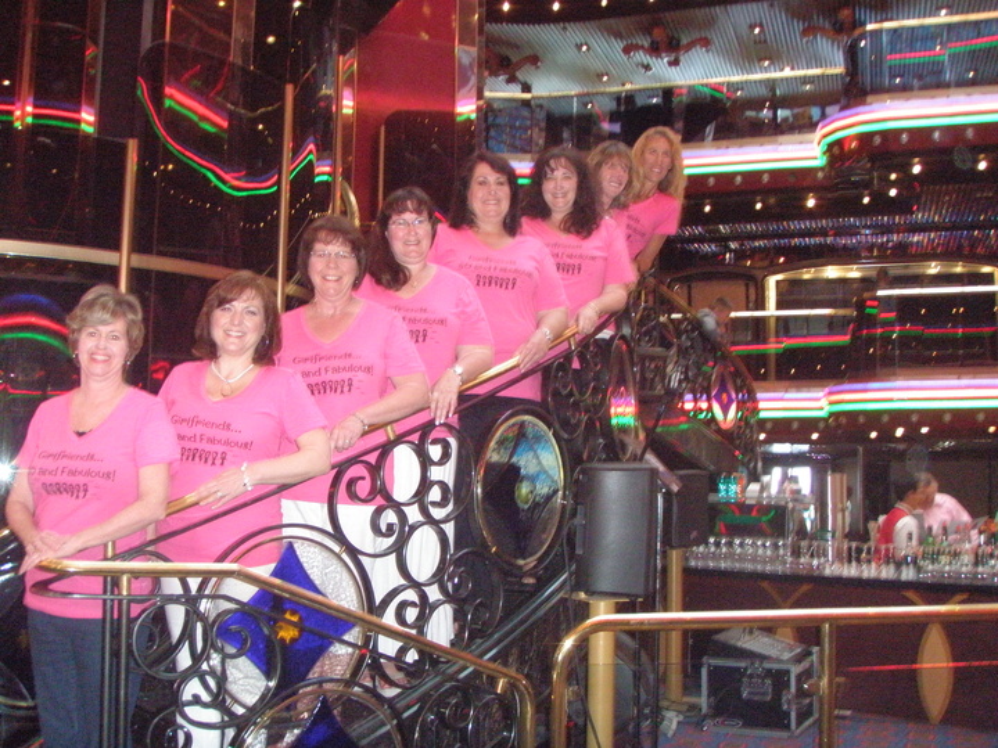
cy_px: 374
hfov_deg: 49.0
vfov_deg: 37.7
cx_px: 499
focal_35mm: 38
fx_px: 1096
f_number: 3.5
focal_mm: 6.7
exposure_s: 1/30
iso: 500
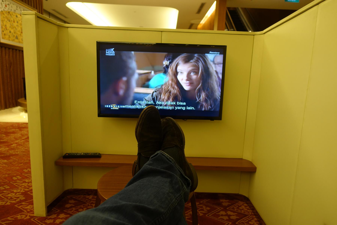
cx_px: 168
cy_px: 112
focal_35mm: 24
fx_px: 225
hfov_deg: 73.7
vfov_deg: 53.1
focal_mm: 8.8
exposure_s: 1/30
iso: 200
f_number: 1.8
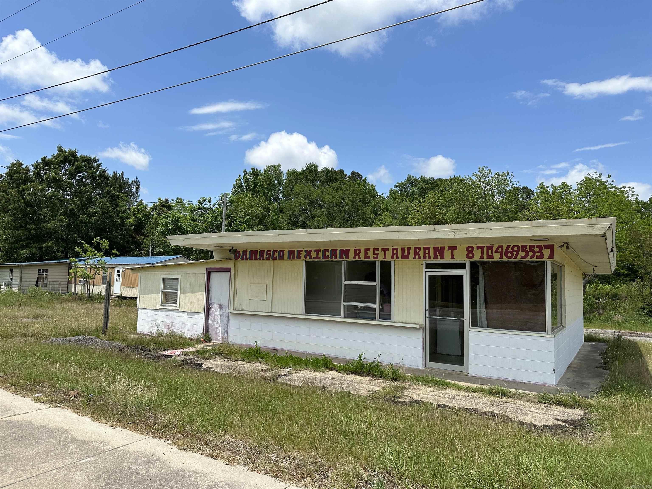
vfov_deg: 56.8
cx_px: 326
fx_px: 452
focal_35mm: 24
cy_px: 244
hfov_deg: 71.6
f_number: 1.78
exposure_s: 1/5525
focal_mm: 6.86
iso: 80
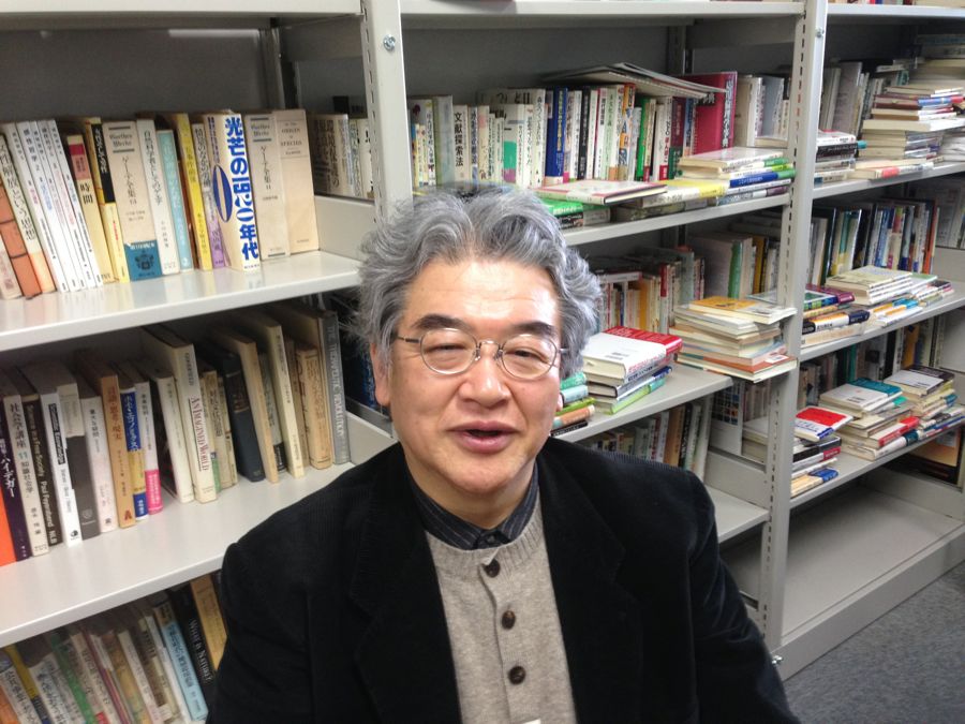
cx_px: 482
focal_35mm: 33
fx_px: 920
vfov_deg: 42.9
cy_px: 362
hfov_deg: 55.4
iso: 100
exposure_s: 1/20
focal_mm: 4.12
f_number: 2.4
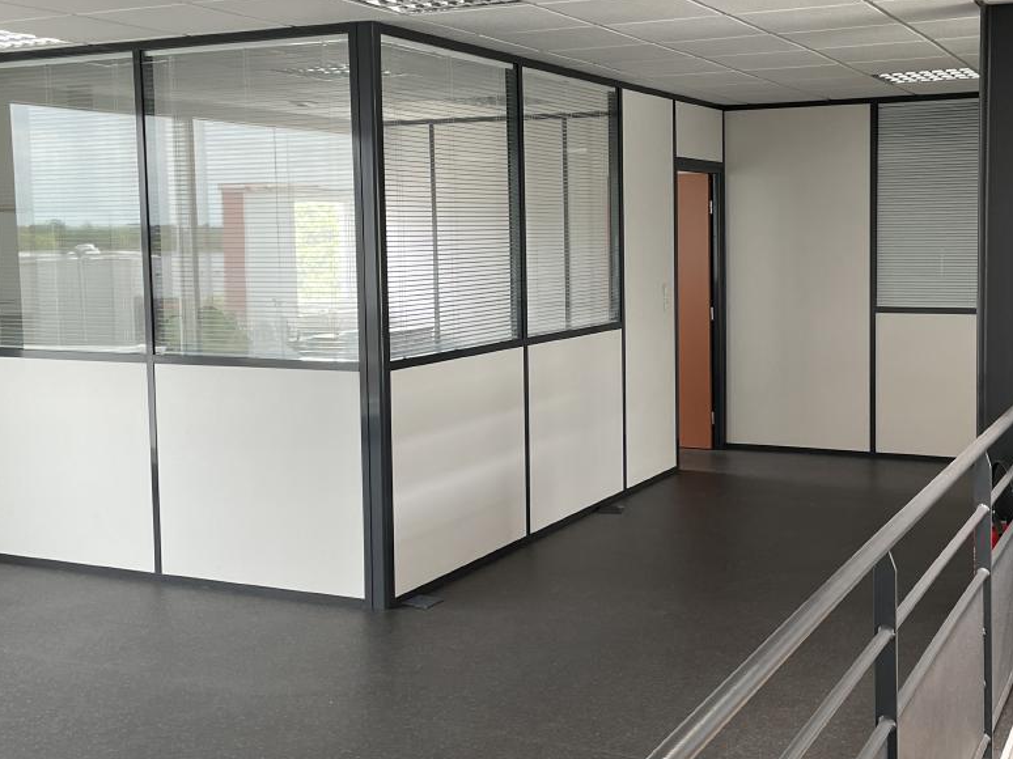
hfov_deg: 43.6
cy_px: 309
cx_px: 622
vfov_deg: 33.5
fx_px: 1258
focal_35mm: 43
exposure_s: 1/121
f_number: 1.6
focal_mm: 4.2
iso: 100
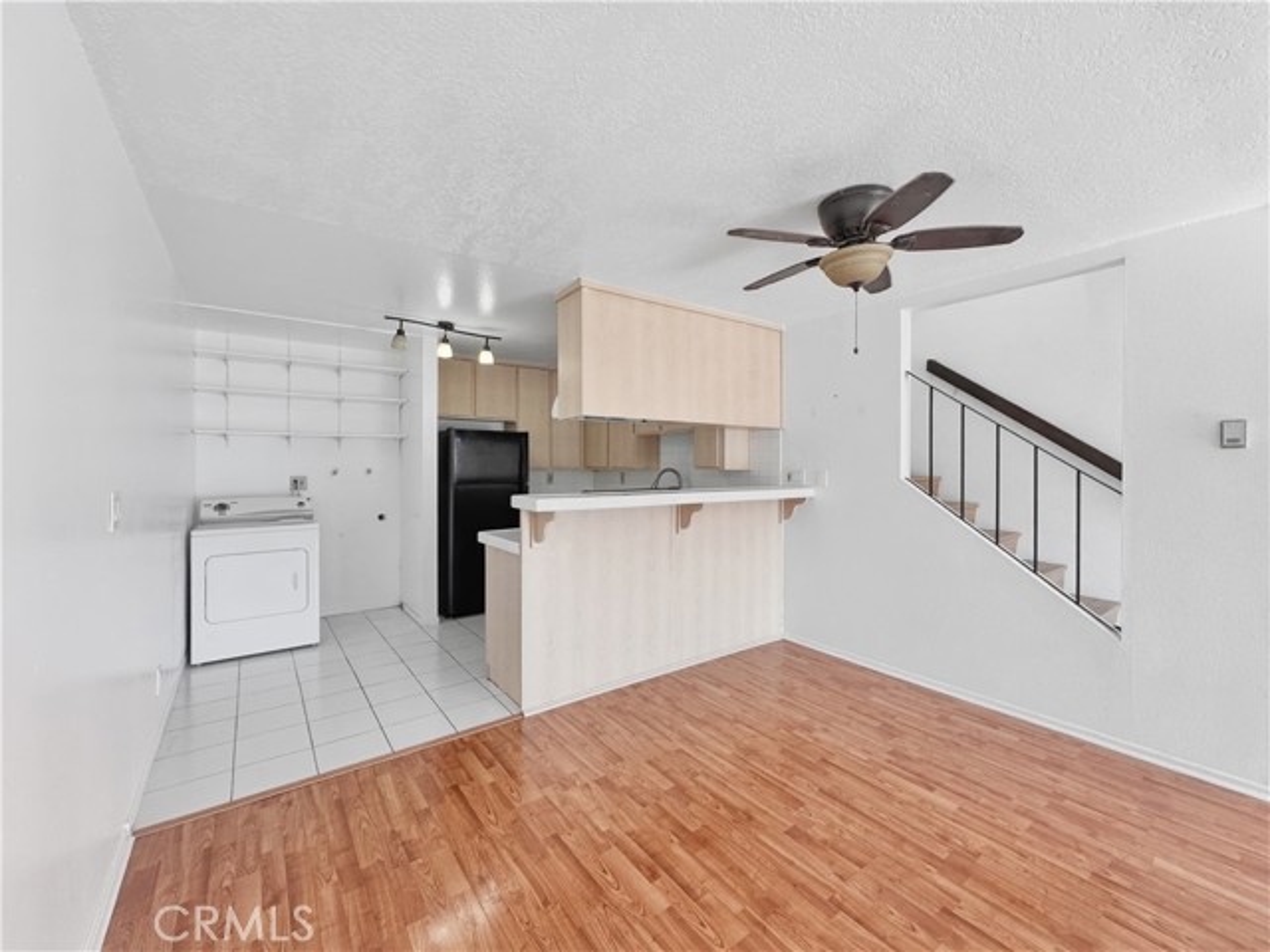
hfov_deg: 102.1
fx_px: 514
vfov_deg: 85.7
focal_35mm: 14
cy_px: 476
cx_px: 635
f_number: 2.2
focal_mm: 2.2
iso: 100
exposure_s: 1/99
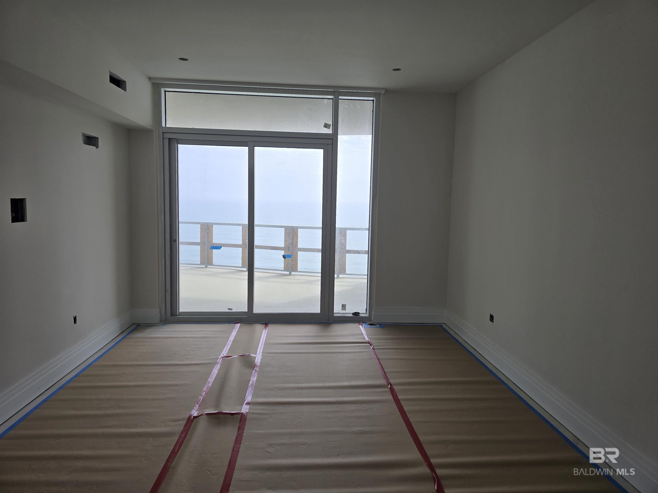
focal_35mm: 23
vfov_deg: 58.9
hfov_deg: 73.9
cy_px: 246
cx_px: 329
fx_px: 437
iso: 12
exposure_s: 1/230
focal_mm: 6.3
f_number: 1.7
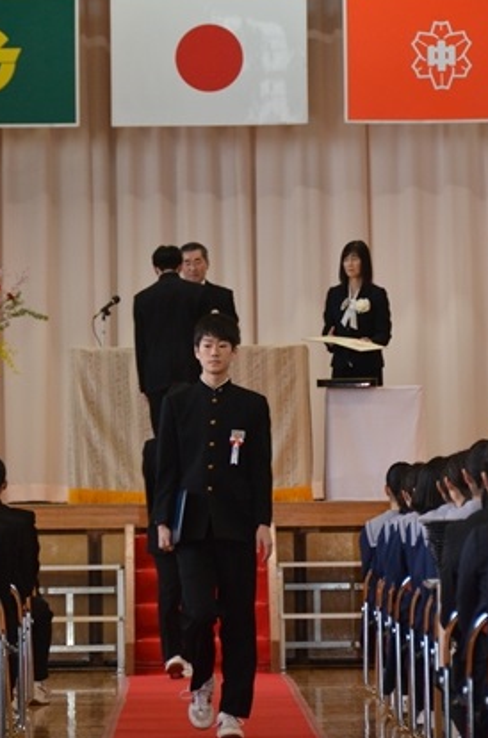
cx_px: 211
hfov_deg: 5.6
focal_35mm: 245
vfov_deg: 8.4
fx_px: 4998
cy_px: 317
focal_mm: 135
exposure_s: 1/200
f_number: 5.6
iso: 2500
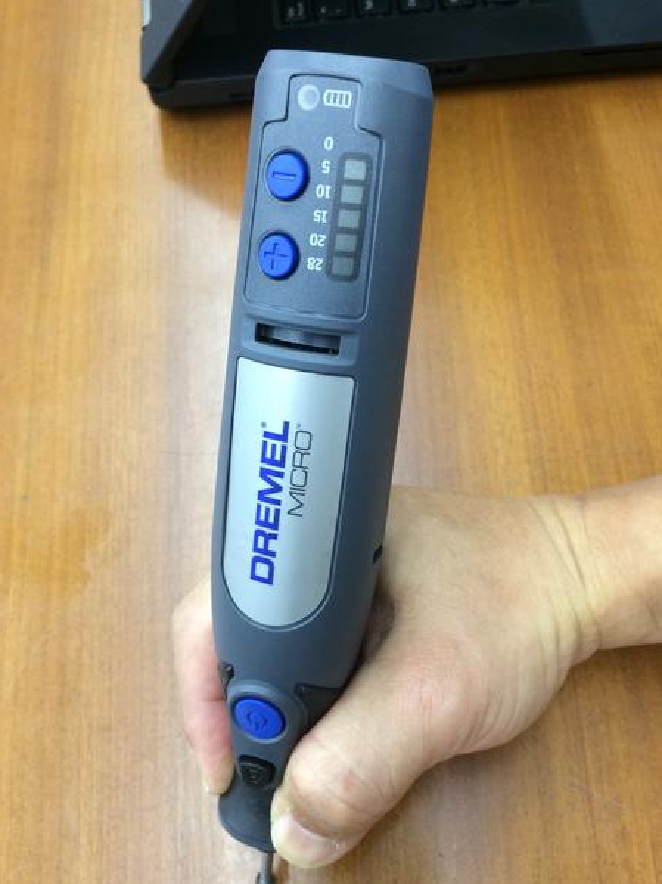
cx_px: 338
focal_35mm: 31
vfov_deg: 58.4
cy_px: 455
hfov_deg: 45.4
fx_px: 791
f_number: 2.2
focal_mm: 4.15
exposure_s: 1/33
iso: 125
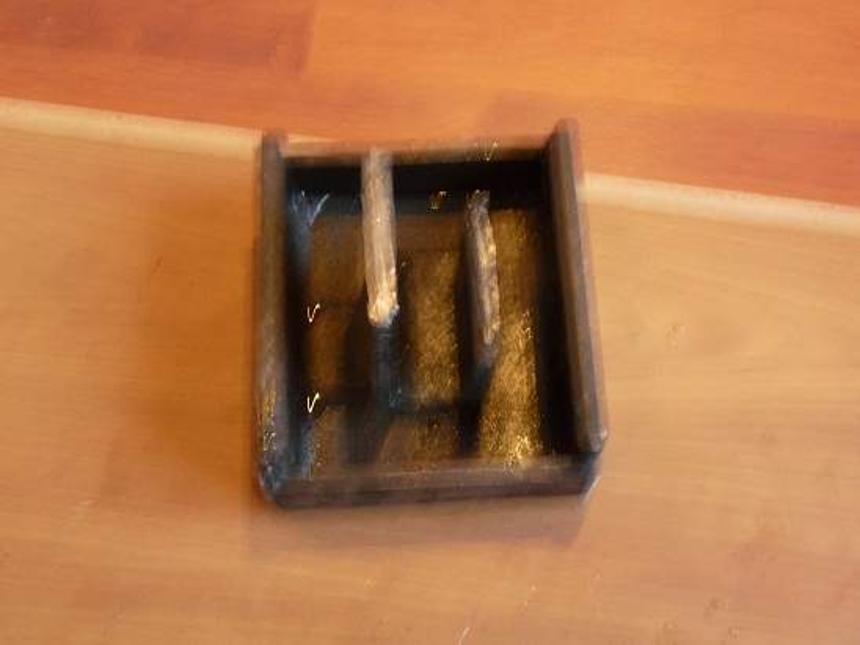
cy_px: 322
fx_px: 1366
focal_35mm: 55
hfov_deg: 34.9
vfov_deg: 26.6
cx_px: 430
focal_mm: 9.9
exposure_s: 1/8
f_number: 3.2
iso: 400
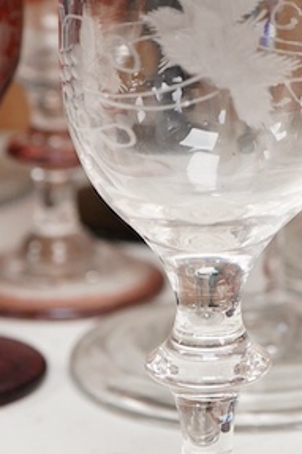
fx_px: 1776
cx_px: 296
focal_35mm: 141
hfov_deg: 9.7
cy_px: 130
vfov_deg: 14.5
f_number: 8
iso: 1250
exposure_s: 1/125
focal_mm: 30
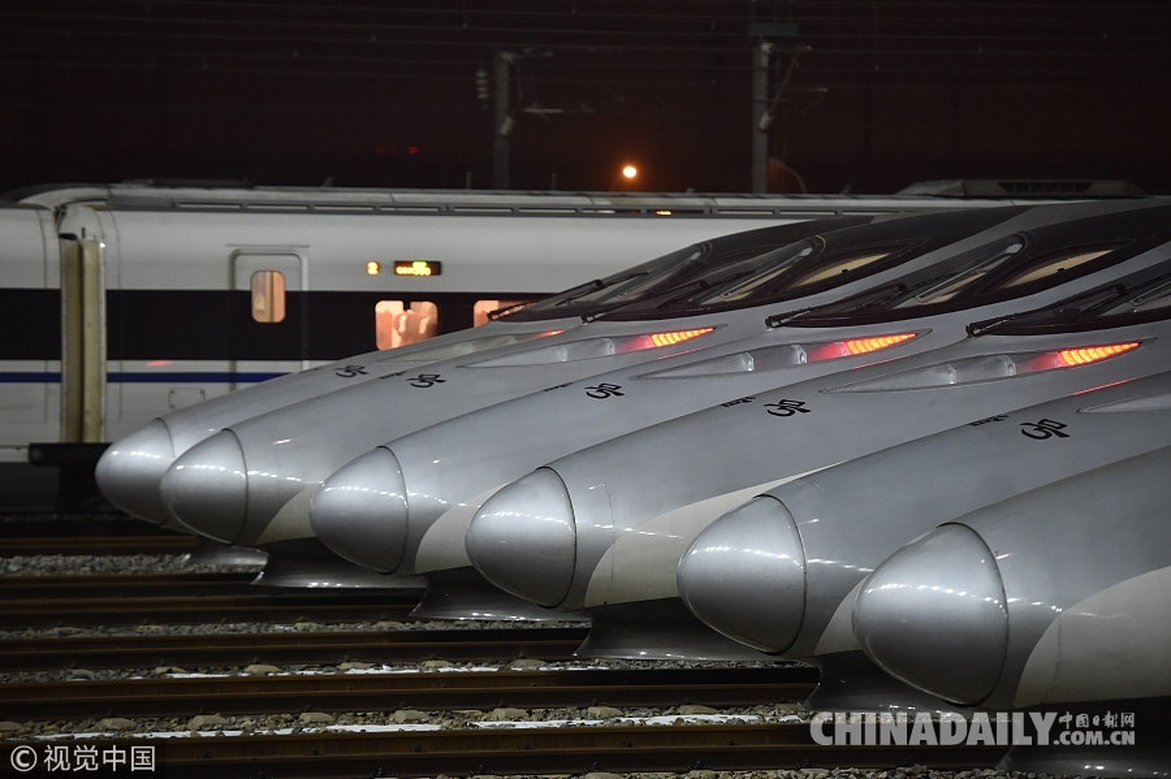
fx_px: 5364
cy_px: 390
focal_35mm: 165
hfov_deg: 12.5
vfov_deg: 8.3
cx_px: 586
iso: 3200
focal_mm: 165
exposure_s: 1/50
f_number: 2.8
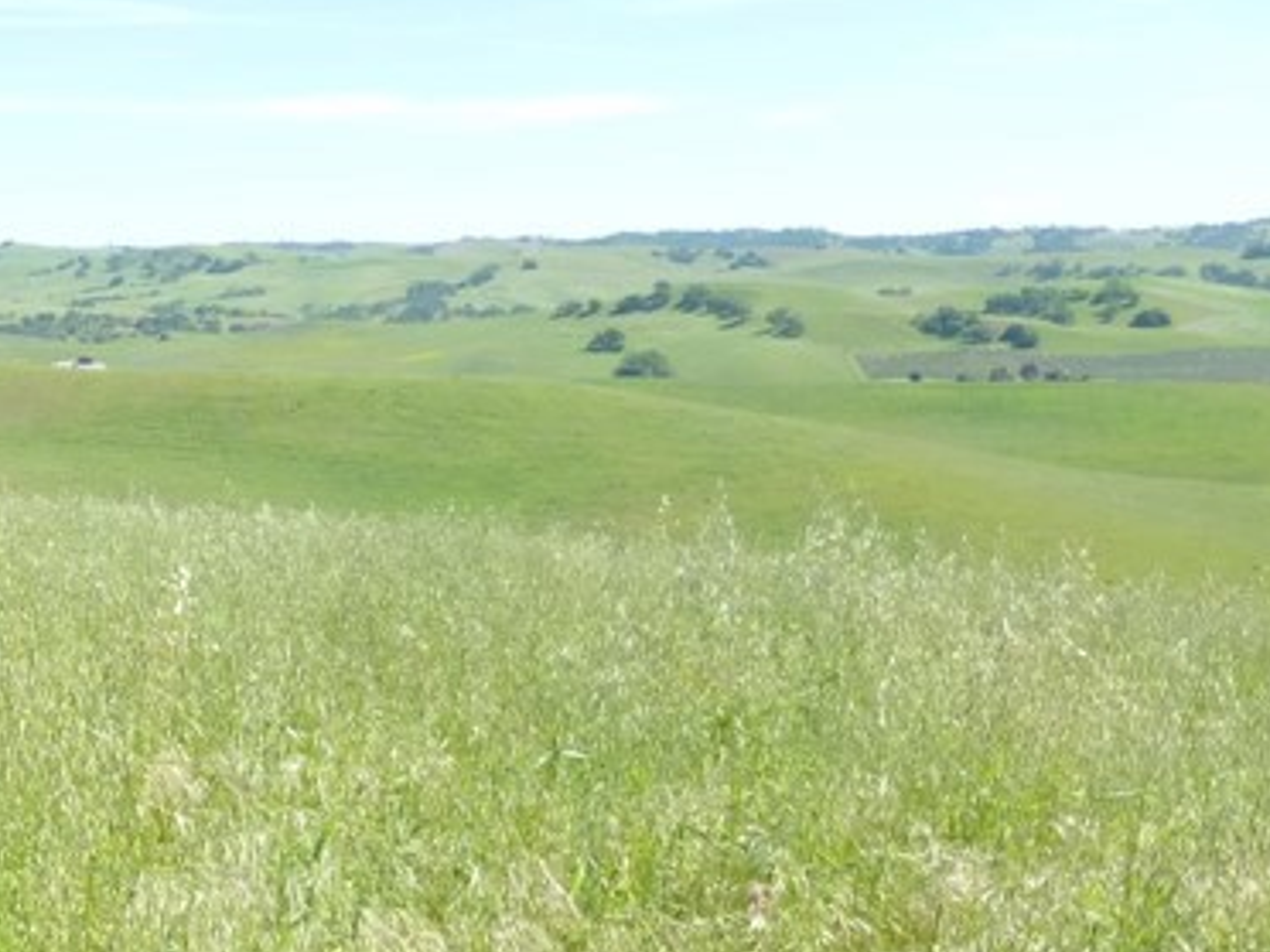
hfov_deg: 26.6
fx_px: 2421
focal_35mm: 66
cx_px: -195
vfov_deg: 22.1
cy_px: 659
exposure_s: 1/400
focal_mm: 4.3
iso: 100
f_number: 4
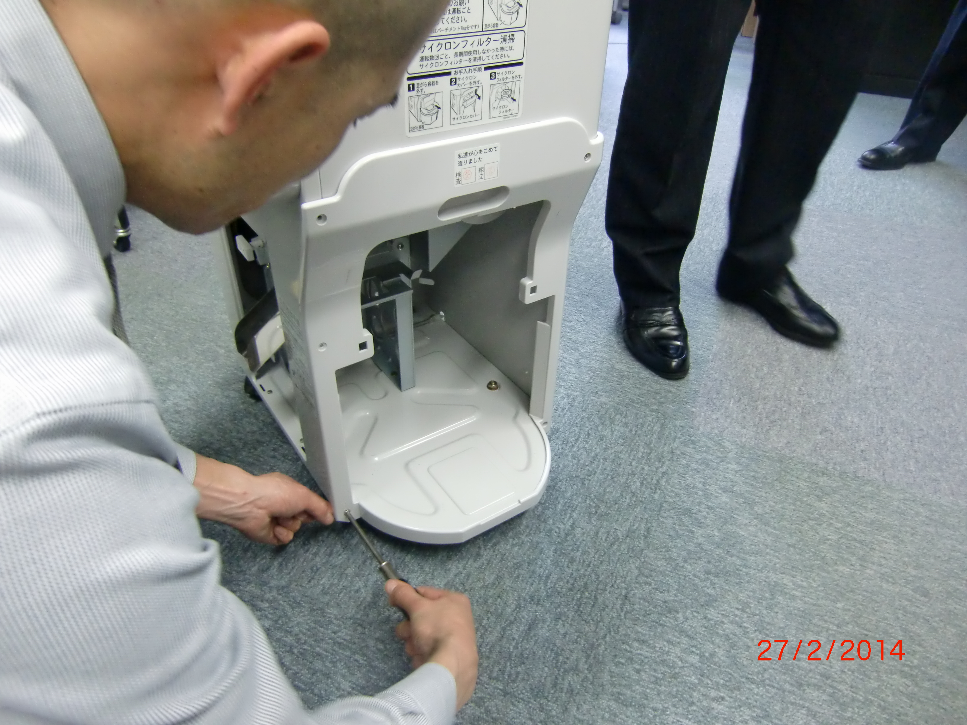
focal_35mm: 24
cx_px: 484
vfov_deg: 56.8
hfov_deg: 71.6
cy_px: 362
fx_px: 670
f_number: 3.2
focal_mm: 4.3
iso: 400
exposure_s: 1/25
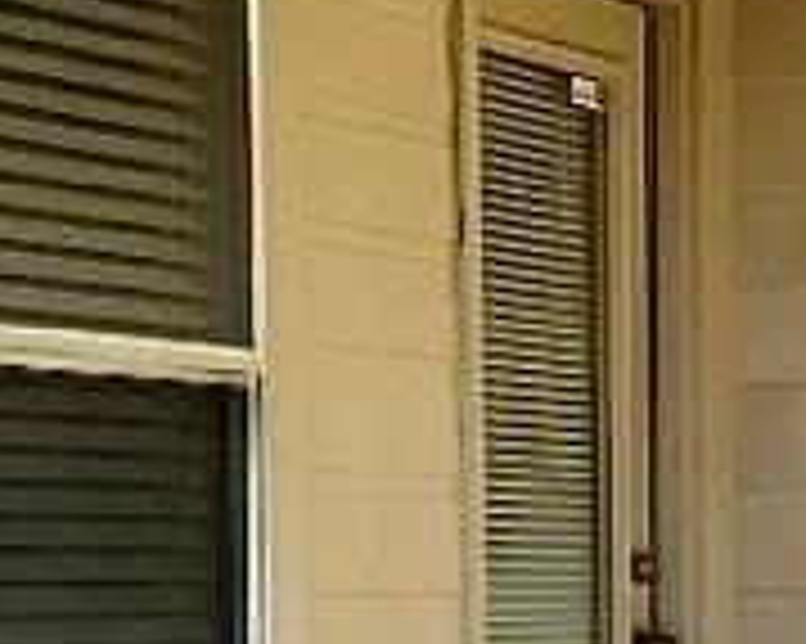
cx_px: 279
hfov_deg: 12.8
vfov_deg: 10.1
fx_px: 3600
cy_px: 689
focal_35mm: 151
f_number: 1.8
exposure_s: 1/307
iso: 25
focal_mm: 3
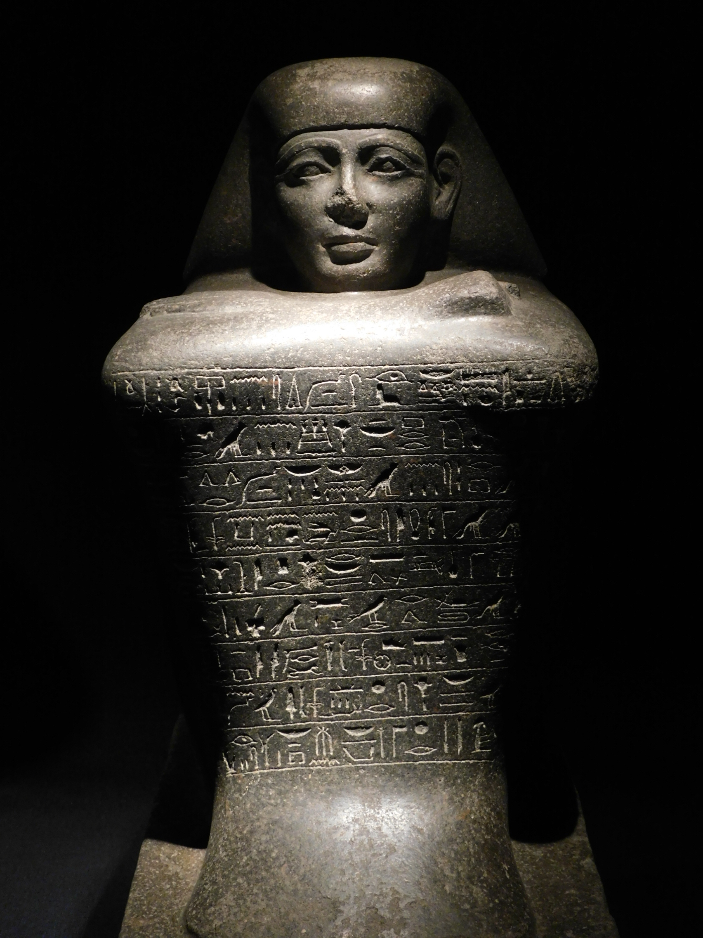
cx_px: 352
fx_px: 1381
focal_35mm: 51
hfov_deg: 28.6
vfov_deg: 37.5
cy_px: 469
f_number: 3.8
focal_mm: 9
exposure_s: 1/25
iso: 400
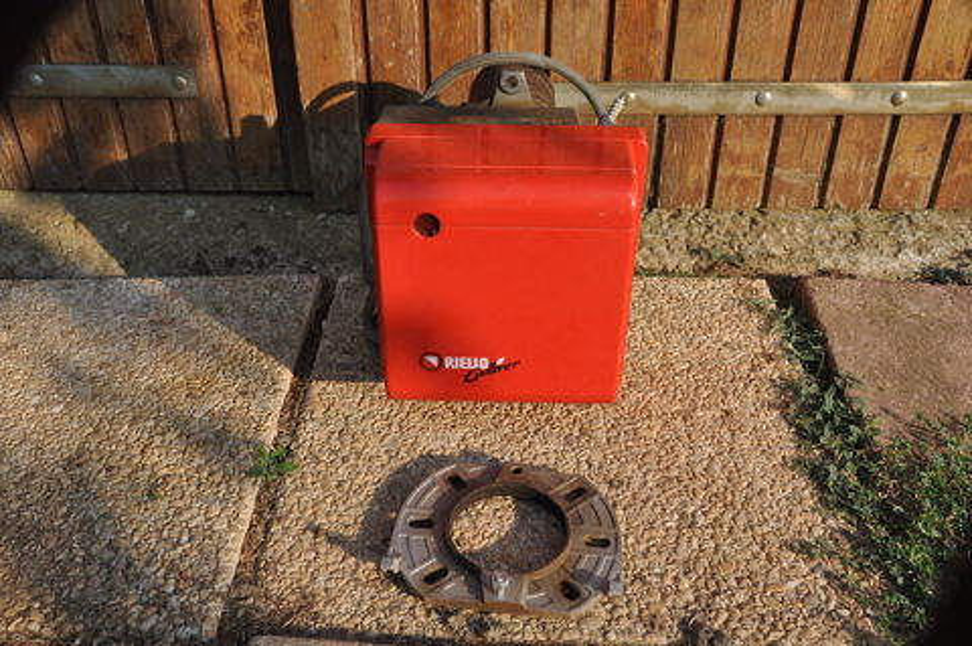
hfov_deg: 57.3
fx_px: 890
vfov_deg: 39.9
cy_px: 323
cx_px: 486
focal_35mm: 33
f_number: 10
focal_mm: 22
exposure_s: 1/400
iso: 400
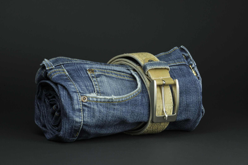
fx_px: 723
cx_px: 124
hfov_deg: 19.5
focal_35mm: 105
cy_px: 82
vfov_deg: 13.0
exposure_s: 1/6
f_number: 13
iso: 200
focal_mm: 105
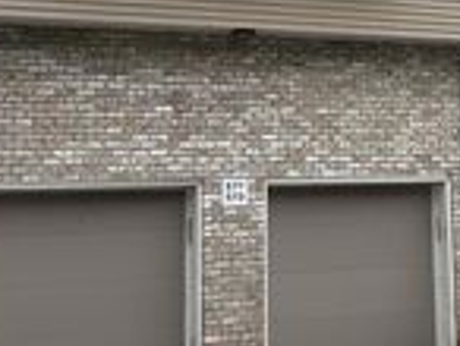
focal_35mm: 89
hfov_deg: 21.6
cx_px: 388
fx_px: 1185
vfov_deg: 16.2
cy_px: -17
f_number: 1.6
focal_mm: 5.96
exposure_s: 1/2141
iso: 50
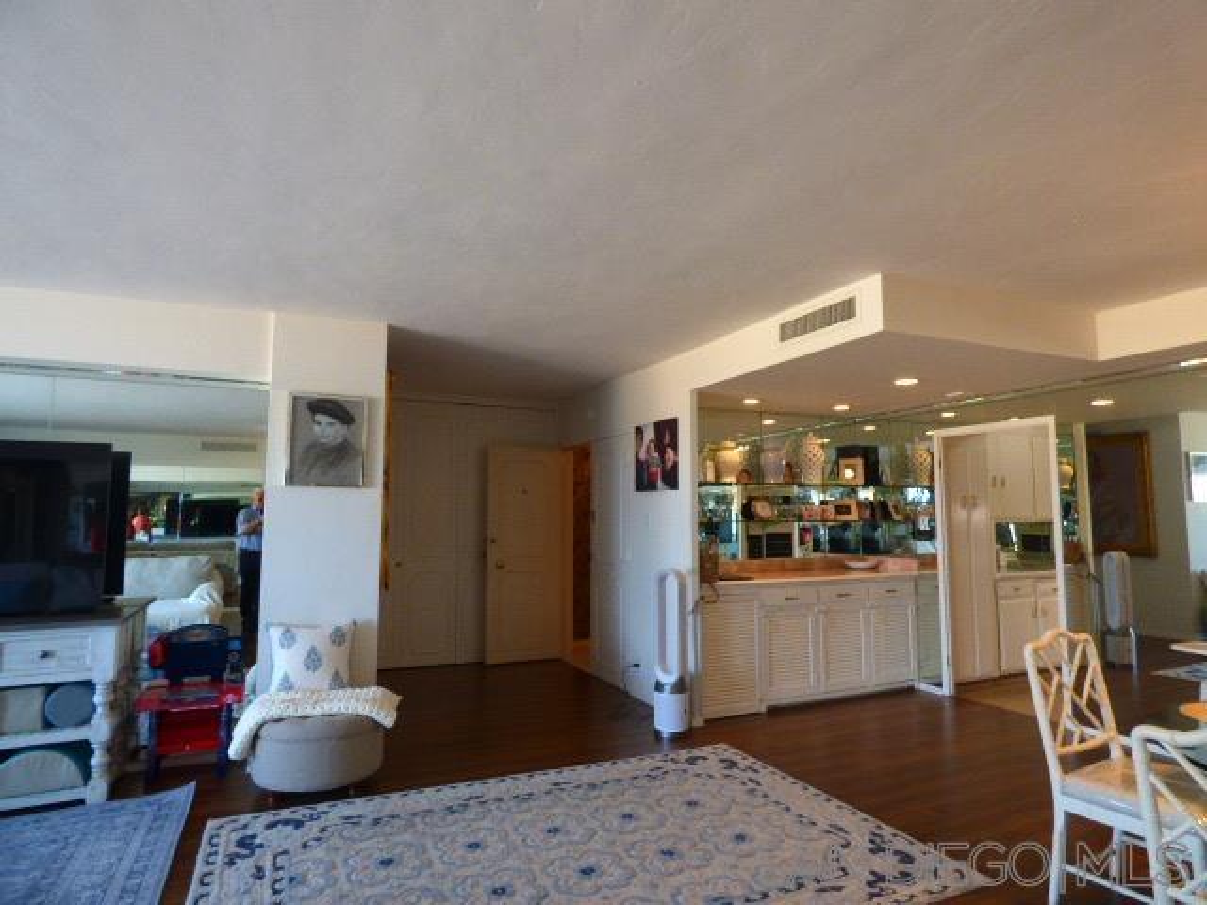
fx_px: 697
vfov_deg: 66.0
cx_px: 604
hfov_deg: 81.7
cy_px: 452
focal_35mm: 20
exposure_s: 1/60
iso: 400
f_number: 2.8
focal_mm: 3.58
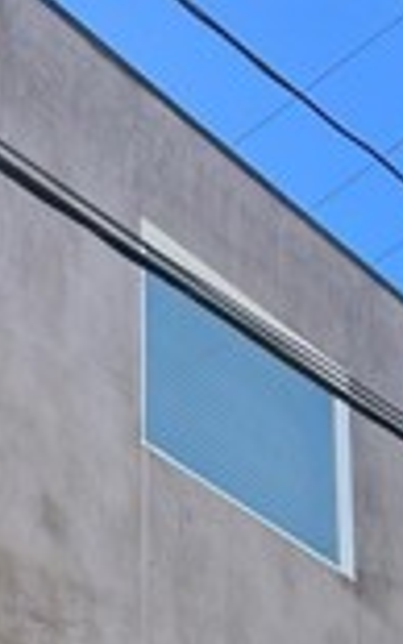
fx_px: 2001
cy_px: 1059
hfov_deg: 11.2
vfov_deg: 16.2
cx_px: -137
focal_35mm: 114
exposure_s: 1/1698
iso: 50
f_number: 1.5
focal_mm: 5.7
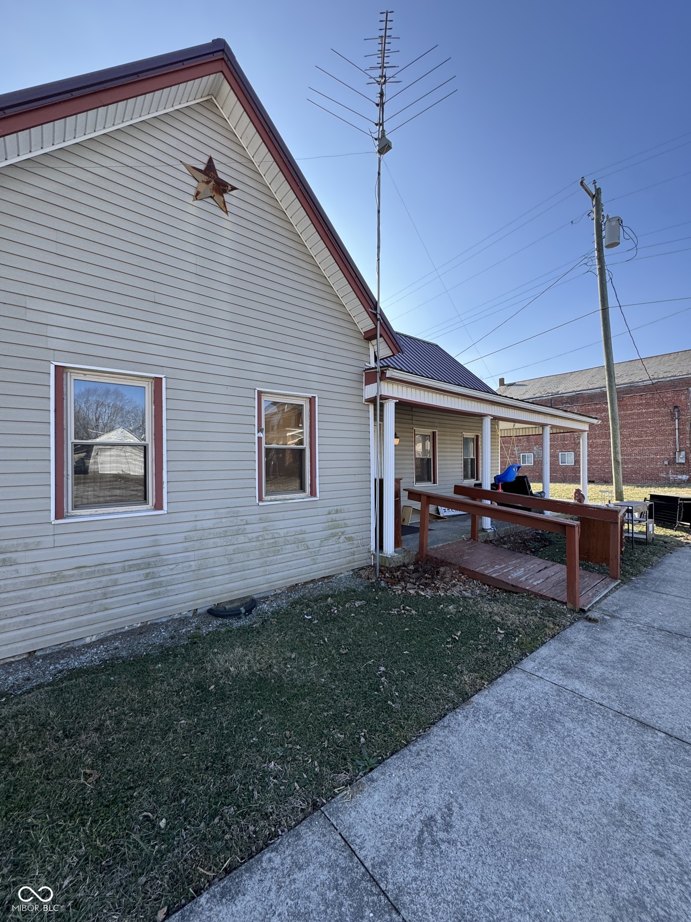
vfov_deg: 102.1
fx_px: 373
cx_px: 346
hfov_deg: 85.7
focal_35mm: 14
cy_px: 461
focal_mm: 2.22
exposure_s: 1/467
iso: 40
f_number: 2.2
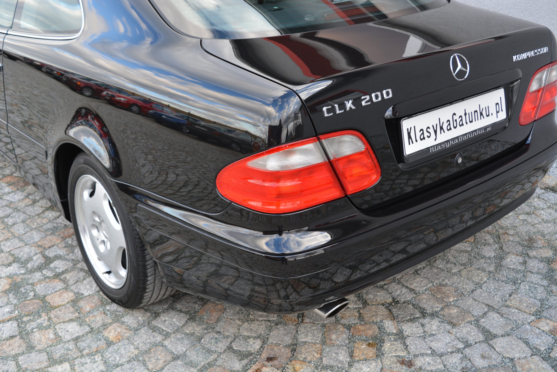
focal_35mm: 42
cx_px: 278
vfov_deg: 31.9
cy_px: 186
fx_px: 650
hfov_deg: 46.4
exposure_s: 1/125
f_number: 5.6
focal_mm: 28
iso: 400
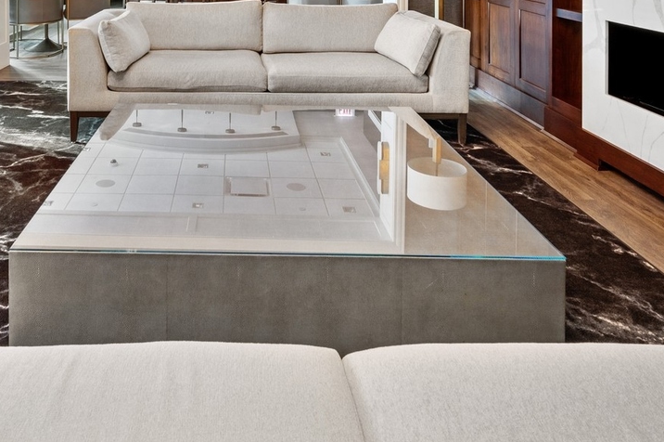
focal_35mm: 34
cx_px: 225
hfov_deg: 54.8
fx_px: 627
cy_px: -50
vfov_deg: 33.5
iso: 100
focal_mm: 15
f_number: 9
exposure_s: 5
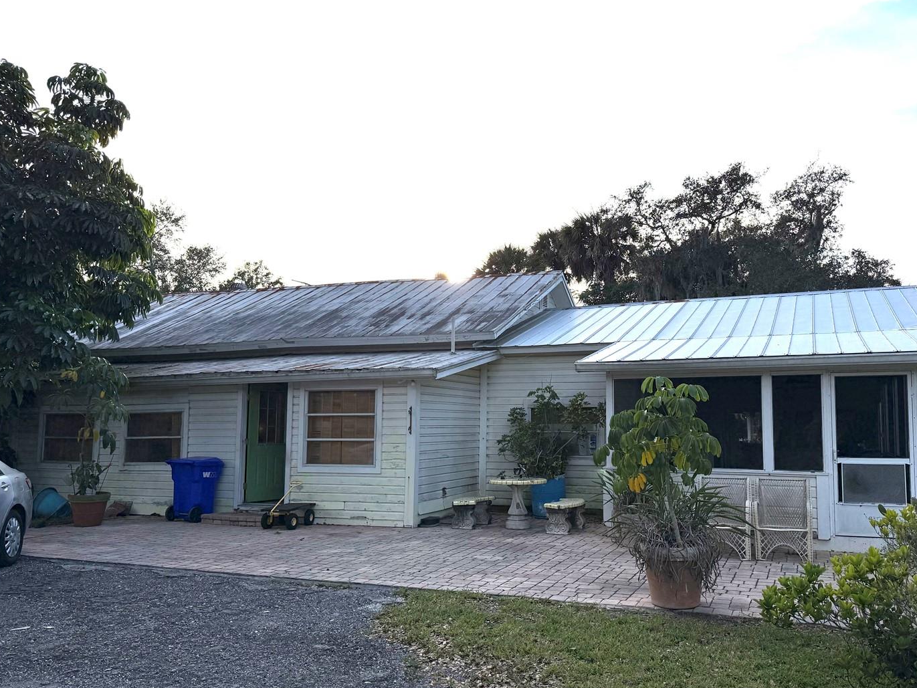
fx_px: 742
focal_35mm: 28
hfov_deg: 63.1
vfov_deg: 49.7
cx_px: 525
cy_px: 372
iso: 100
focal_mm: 6.76
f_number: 1.78
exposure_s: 1/5714
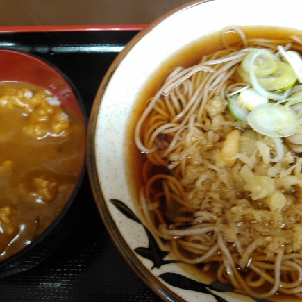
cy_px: 141
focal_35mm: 39
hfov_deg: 42.8
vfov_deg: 42.8
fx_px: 385
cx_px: 145
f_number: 2.4
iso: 200
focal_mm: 4
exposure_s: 1/15.1
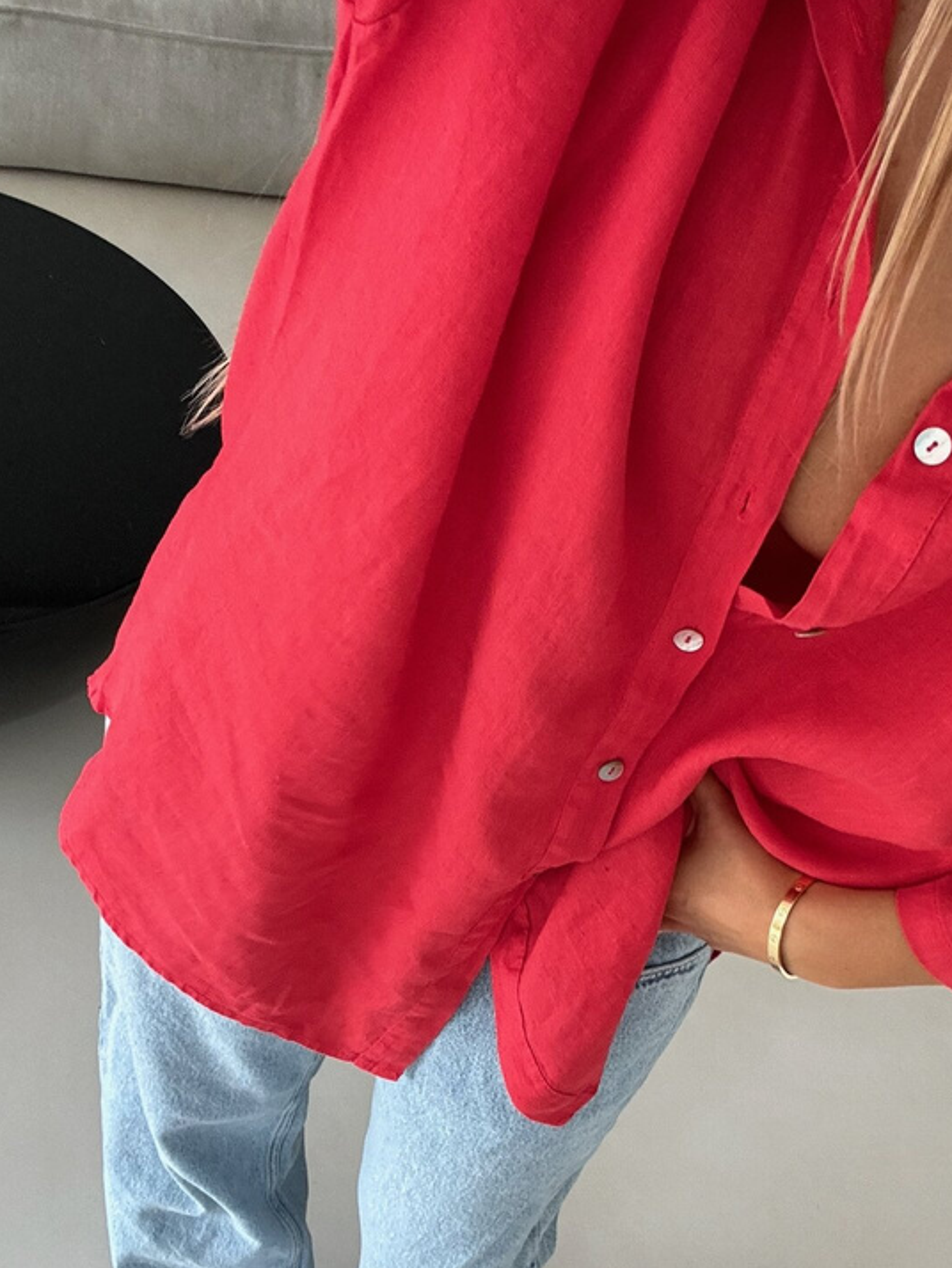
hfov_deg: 34.2
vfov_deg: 44.2
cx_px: 590
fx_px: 1539
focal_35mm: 42
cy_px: 840
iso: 80
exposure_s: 1/106
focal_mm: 2.69
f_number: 1.9
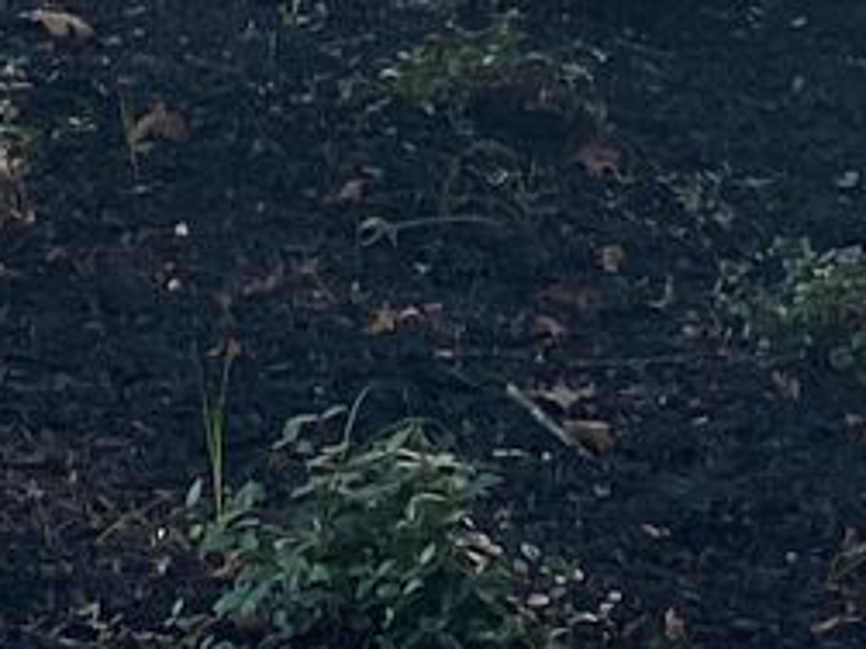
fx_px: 4976
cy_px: -967
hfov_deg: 9.9
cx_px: 369
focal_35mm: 199
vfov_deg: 7.0
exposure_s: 1/436
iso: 32
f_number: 1.8
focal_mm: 4.25
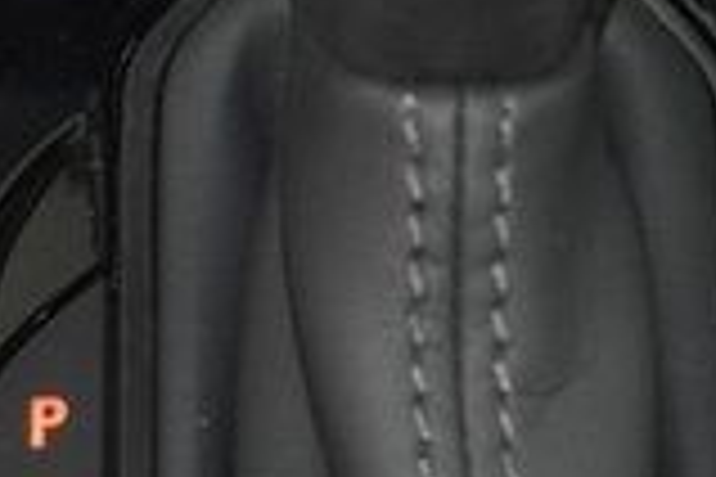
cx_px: -410
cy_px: 169
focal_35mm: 423
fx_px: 8412
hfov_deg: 4.8
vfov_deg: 3.2
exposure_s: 1/30
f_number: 4.5
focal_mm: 70
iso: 3200
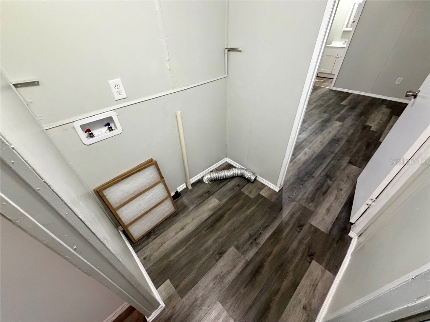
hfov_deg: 102.1
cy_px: 161
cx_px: 215
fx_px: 174
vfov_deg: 85.7
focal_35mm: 14
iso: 400
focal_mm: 2.22
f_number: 2.2
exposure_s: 1/60
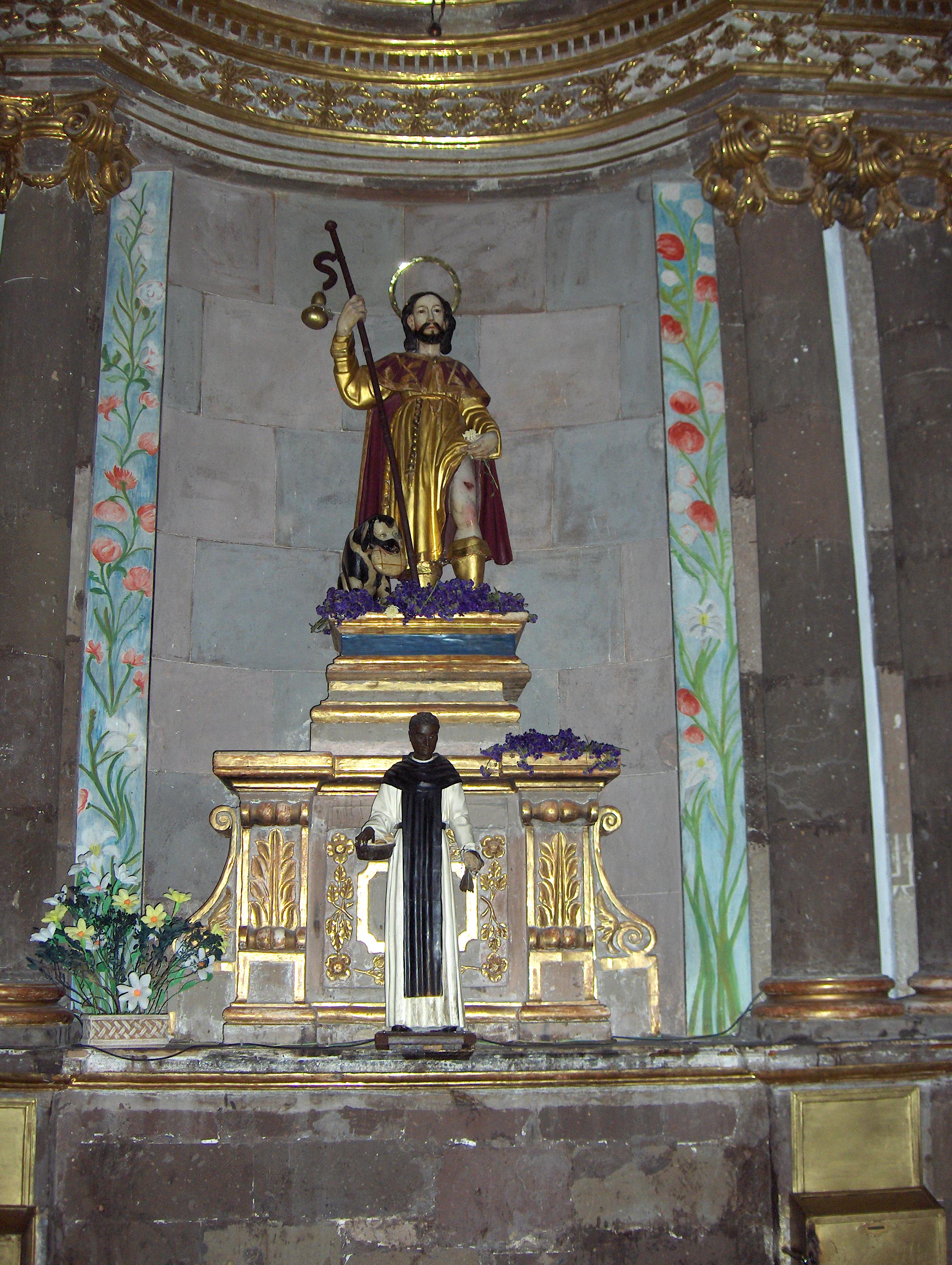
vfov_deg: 47.8
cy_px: 632
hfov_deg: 36.9
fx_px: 1427
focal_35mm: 39
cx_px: 476
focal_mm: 8
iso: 101
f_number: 2.8
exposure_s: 1/60
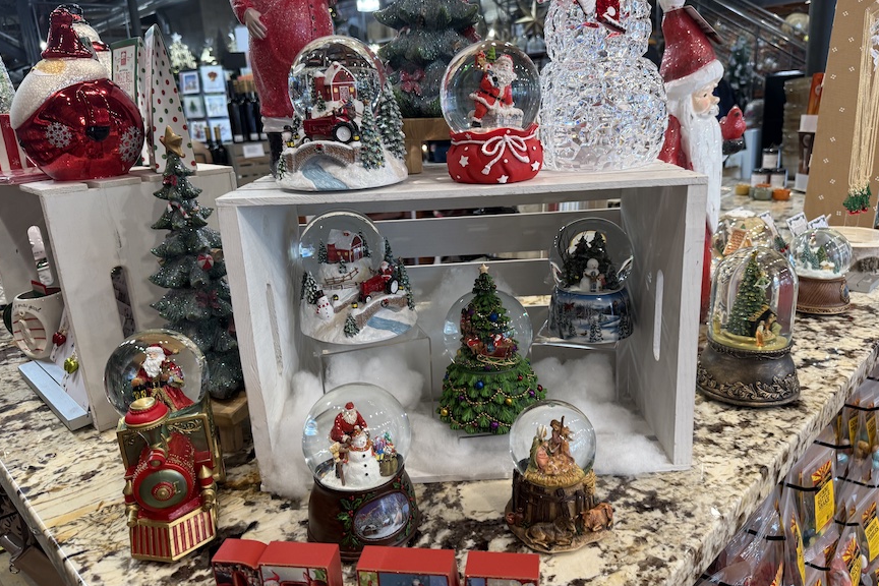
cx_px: 451
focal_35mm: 26
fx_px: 635
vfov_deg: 49.5
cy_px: 286
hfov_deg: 69.4
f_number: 1.78
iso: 125
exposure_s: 1/60
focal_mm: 6.76
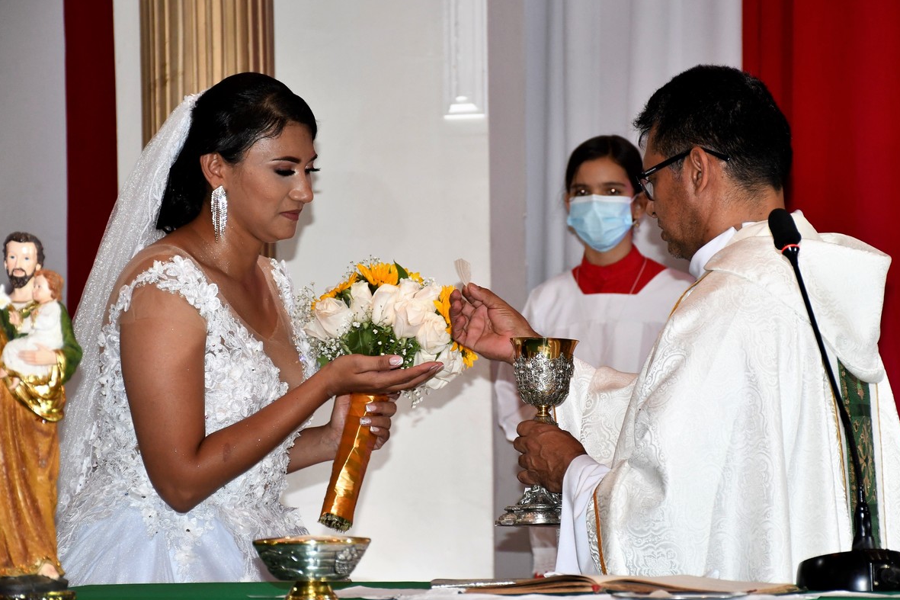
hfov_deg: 15.9
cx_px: 451
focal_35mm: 129
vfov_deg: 10.6
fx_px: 3224
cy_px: 297
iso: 1100
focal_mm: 85
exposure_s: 1/60
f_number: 5.3
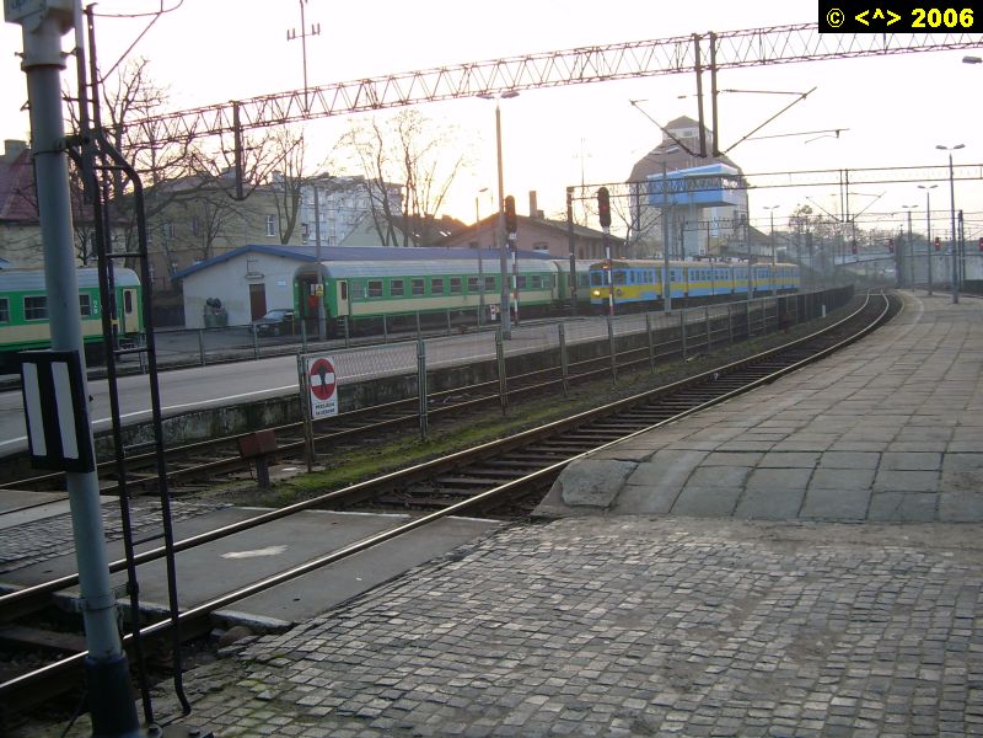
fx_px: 1079
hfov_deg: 49.0
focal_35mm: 38
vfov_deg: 37.7
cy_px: 369
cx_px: 492
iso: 50
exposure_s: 1/50.4
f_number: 2.8
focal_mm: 6.3
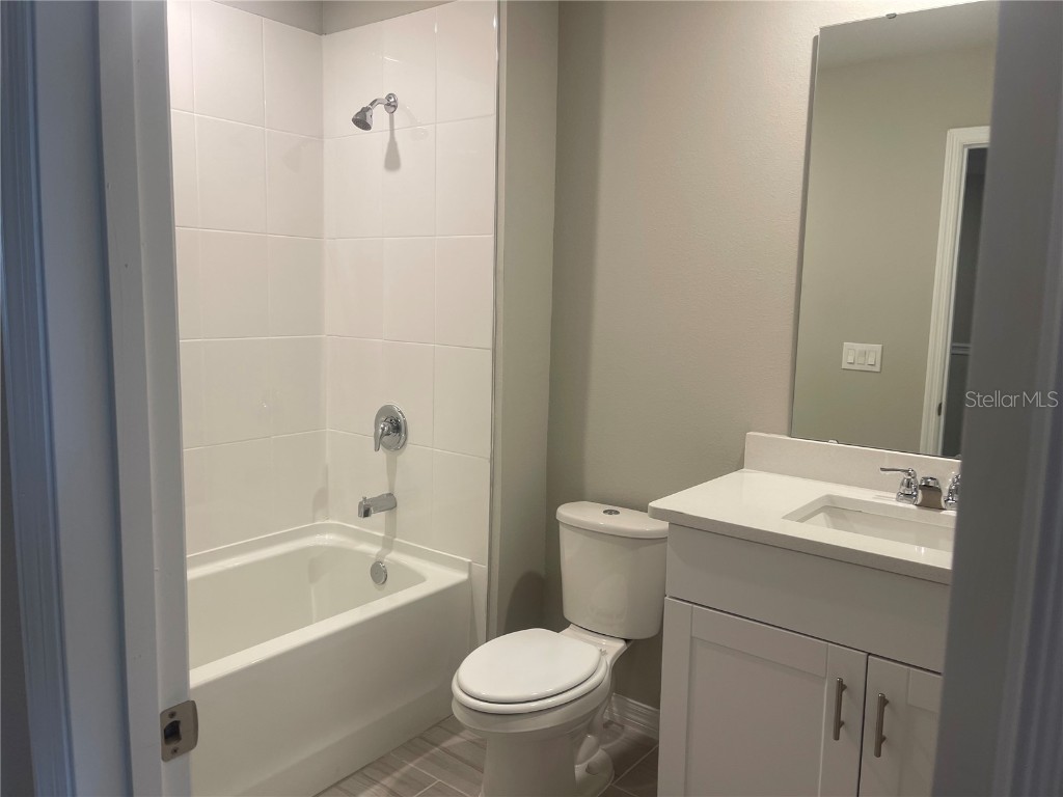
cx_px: 532
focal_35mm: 25
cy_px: 398
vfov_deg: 54.9
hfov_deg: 69.4
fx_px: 768
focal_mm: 5.1
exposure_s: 1/60
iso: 64
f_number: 1.6
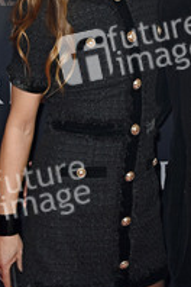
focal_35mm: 93
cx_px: 174
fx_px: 740
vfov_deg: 21.9
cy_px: 123
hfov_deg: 14.5
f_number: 5.6
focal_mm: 46
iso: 1600
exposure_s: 1/200
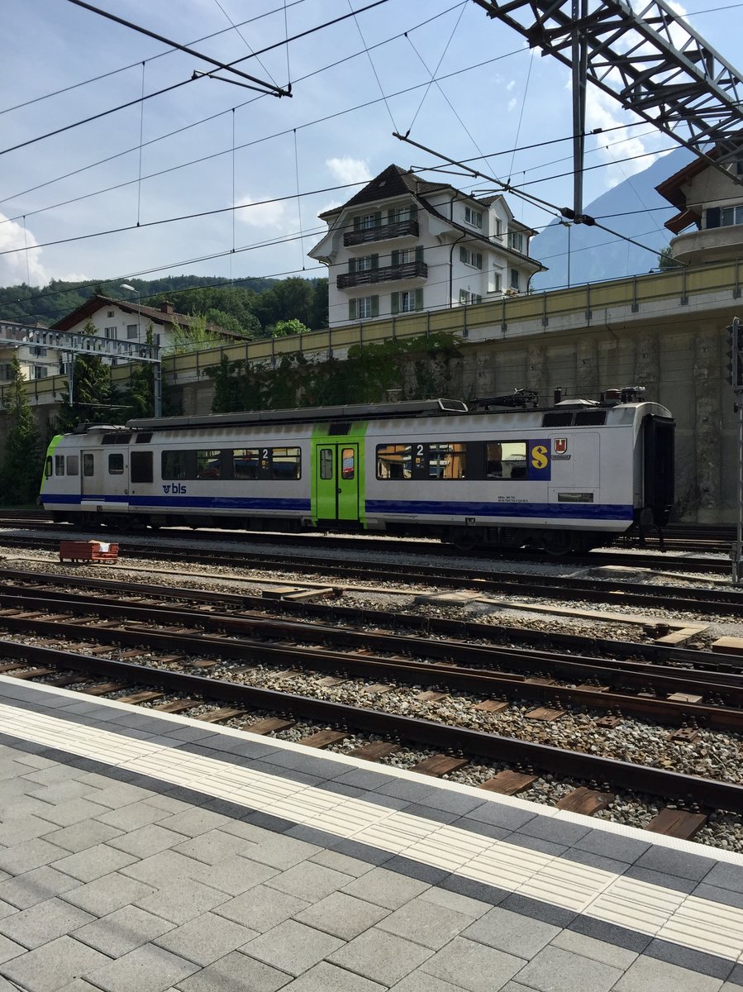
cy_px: 496
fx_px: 831
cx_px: 372
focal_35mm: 29
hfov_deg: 48.2
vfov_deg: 61.7
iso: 32
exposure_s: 1/2475
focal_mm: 4.15
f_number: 2.2
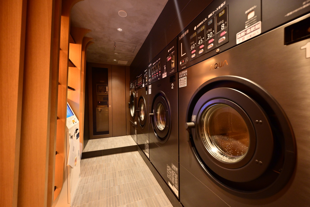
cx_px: 155
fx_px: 121
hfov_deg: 104.3
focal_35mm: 14
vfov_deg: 81.2
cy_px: 104
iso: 1250
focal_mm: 14
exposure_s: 1/30
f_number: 3.5
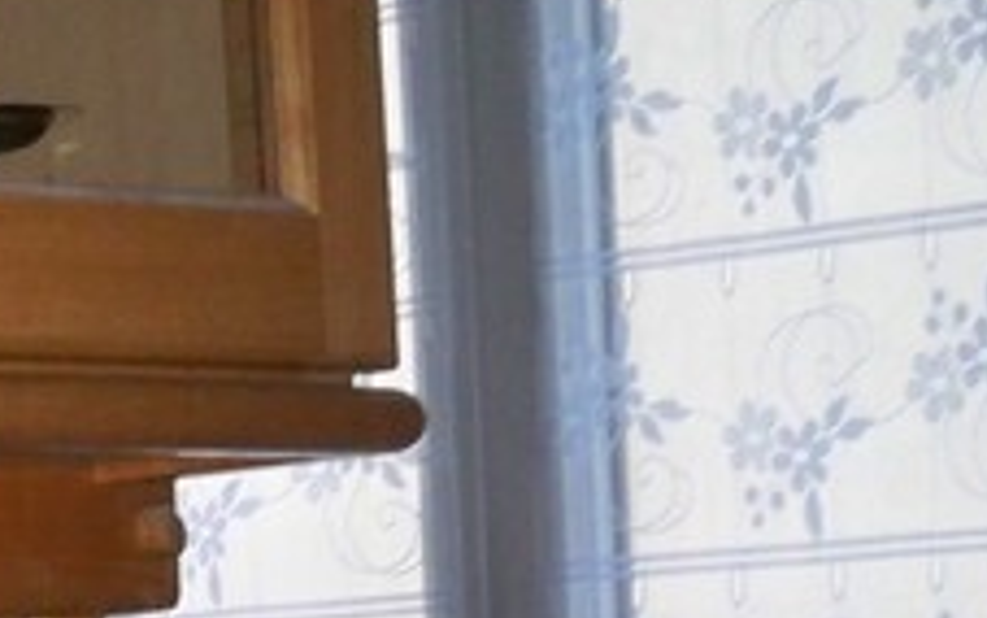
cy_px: 1327
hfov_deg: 11.5
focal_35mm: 167
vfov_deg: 7.5
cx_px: -900
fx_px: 4493
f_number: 3.1
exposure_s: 1/60
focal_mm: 6.3
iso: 200
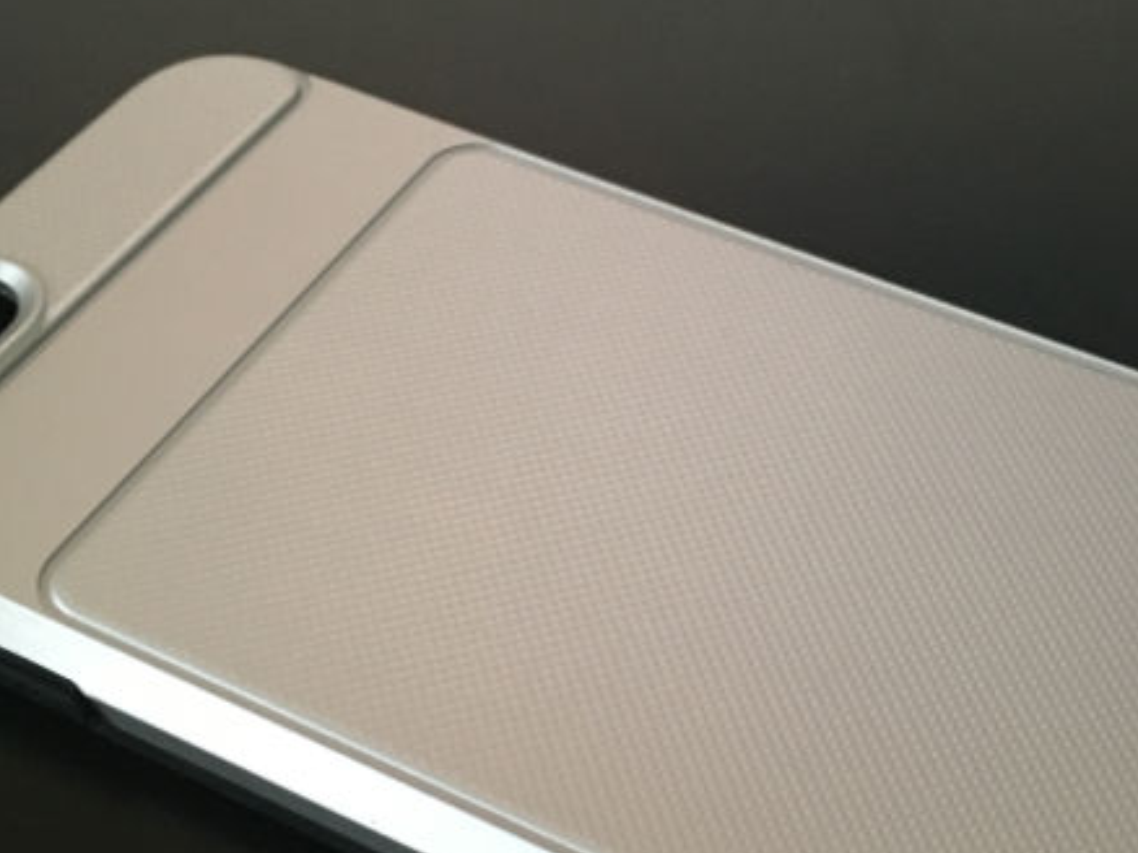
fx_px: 1741
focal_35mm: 53
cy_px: 614
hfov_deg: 36.1
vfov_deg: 27.2
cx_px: 663
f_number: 2.2
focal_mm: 4.15
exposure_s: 1/15
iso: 400
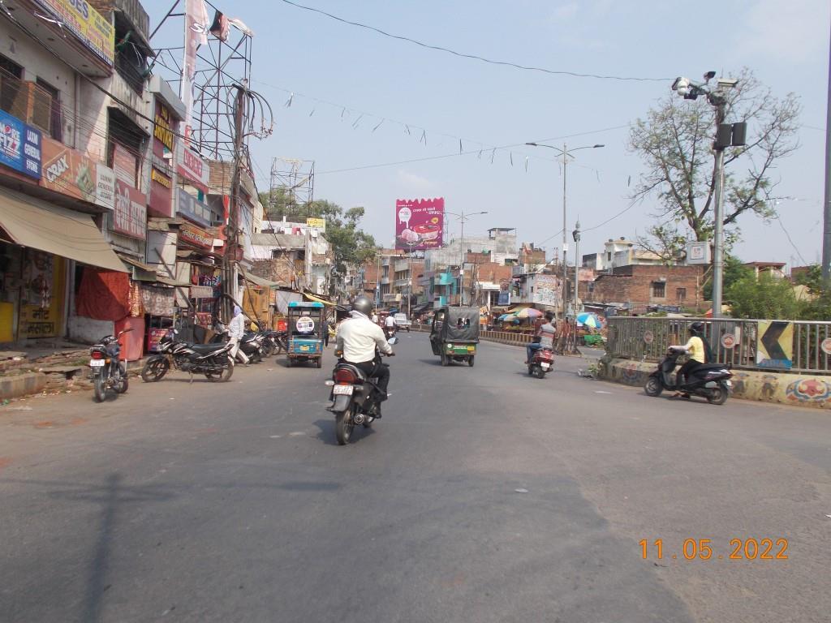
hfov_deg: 60.0
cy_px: 312
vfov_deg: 46.8
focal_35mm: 30
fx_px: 720
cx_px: 416
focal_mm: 5.3
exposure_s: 1/125
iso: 80
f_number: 8.6
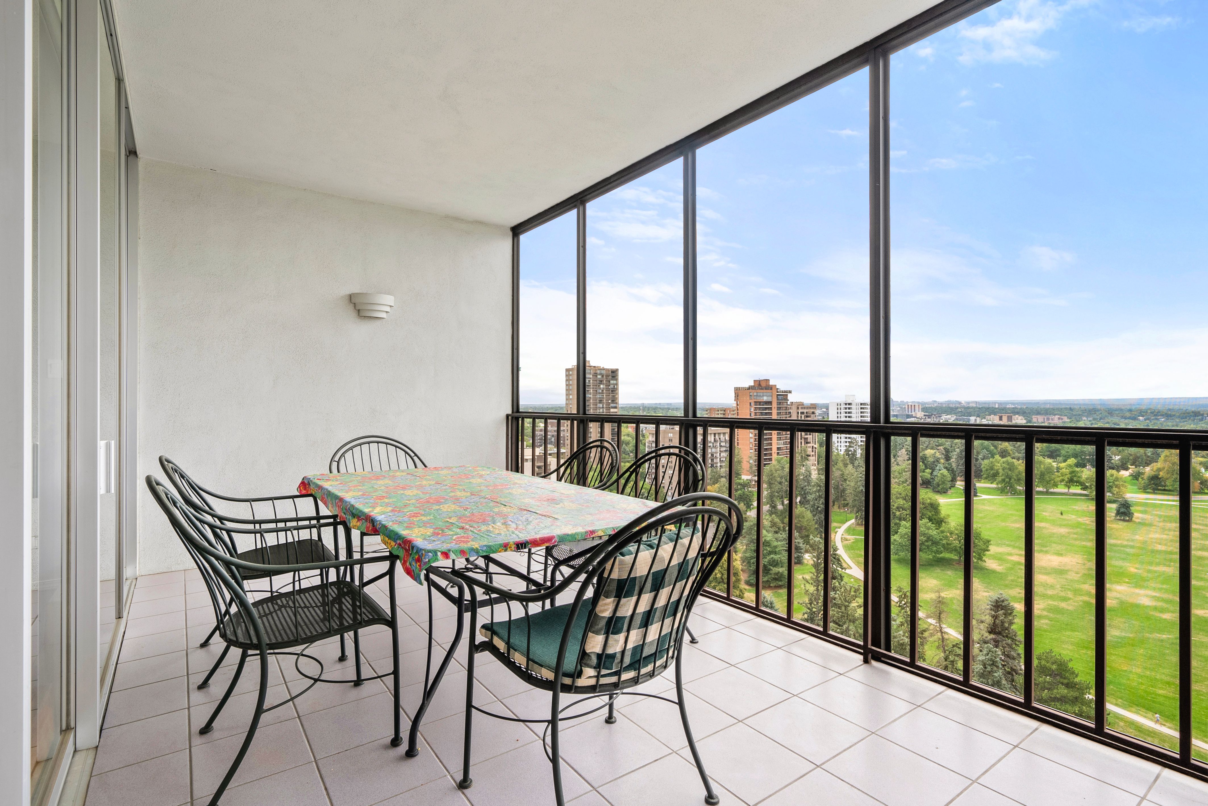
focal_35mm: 17
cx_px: 604
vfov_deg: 70.4
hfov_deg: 93.3
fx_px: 570
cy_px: 403
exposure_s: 1/40
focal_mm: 17
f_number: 9
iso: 640
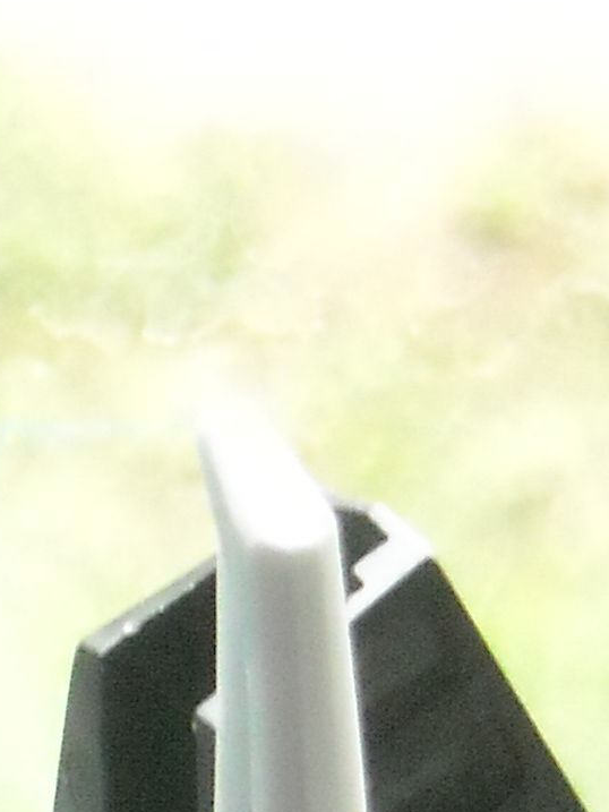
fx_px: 11209
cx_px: -767
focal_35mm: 478
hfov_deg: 3.1
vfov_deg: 4.1
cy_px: 1579
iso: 800
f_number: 4.7
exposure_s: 1/141
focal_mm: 17.1
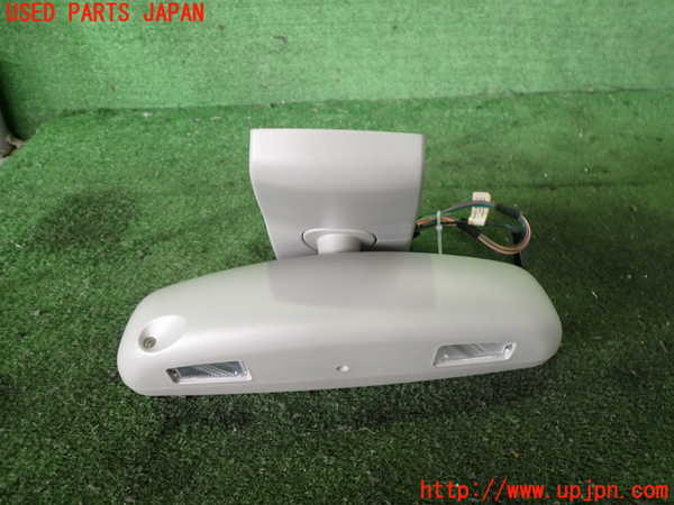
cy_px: 252
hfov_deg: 60.0
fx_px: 584
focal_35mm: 30
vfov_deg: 46.8
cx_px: 337
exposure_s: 1/50
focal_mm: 5.4
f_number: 2.3
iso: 200
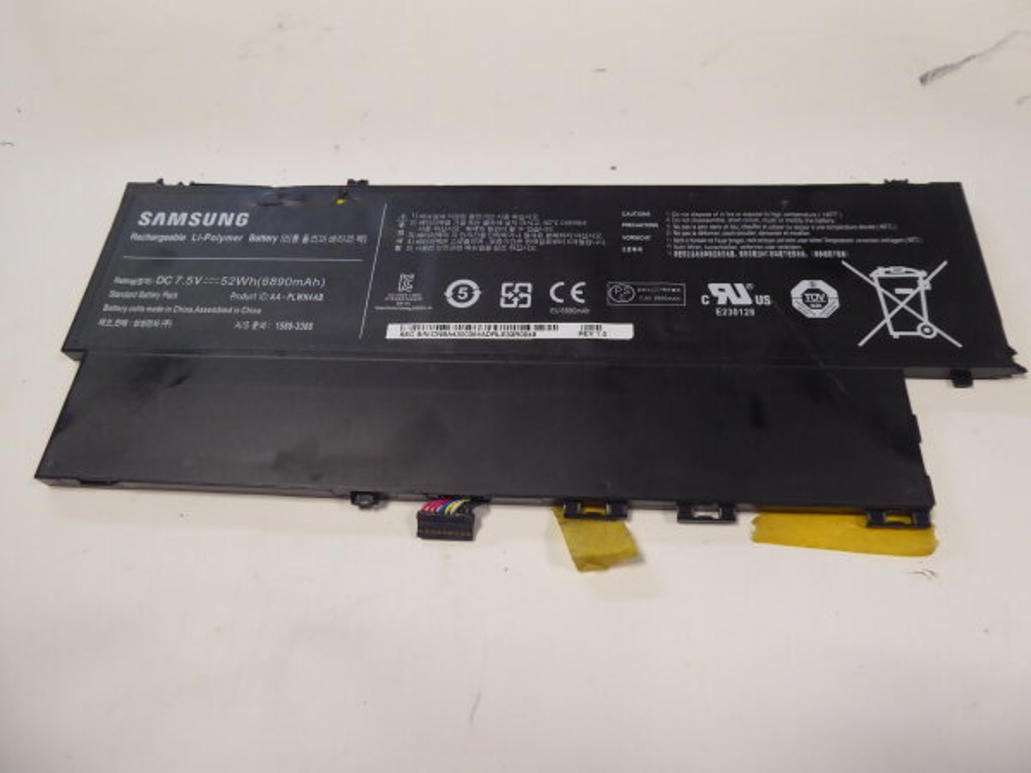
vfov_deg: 54.9
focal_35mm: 25
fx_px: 745
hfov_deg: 69.4
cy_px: 386
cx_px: 516
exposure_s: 1/60
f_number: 3.3
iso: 320
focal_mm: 4.3
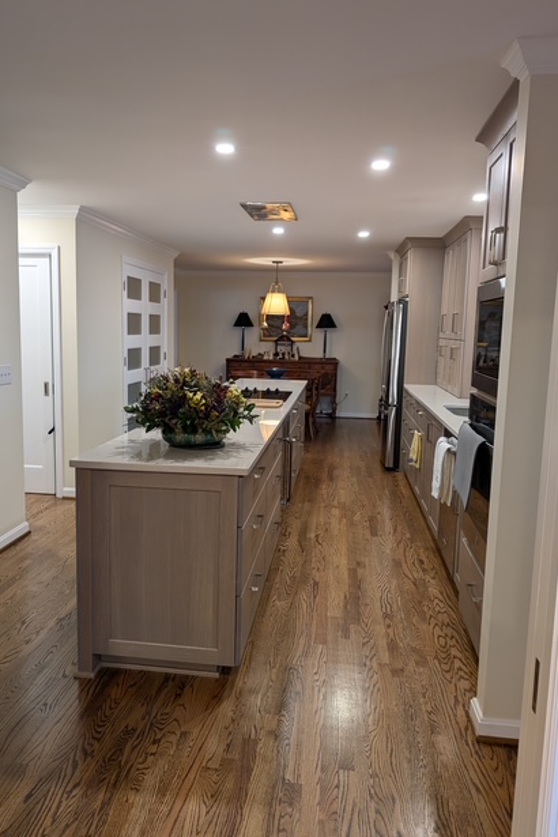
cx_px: 252
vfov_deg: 69.4
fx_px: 604
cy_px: 412
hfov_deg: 49.5
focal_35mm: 26
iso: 51
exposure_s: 1/24
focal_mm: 6.9
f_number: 1.68
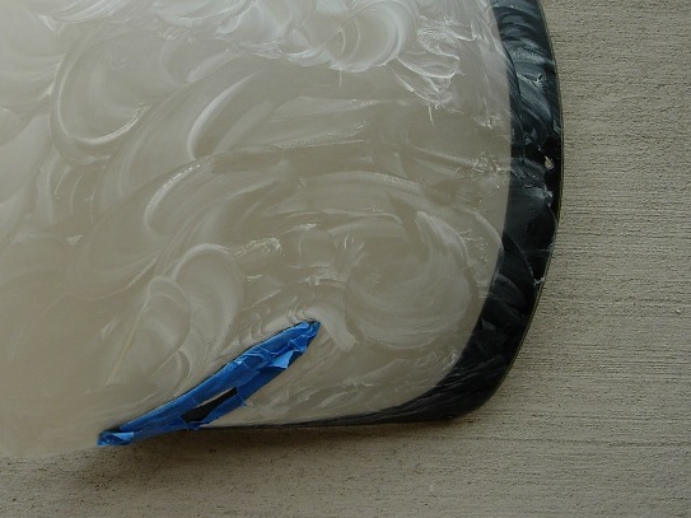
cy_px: 178
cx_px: 214
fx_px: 1118
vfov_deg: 26.0
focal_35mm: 56
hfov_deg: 34.0
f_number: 4.8
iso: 79
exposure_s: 1/192
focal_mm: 7.8
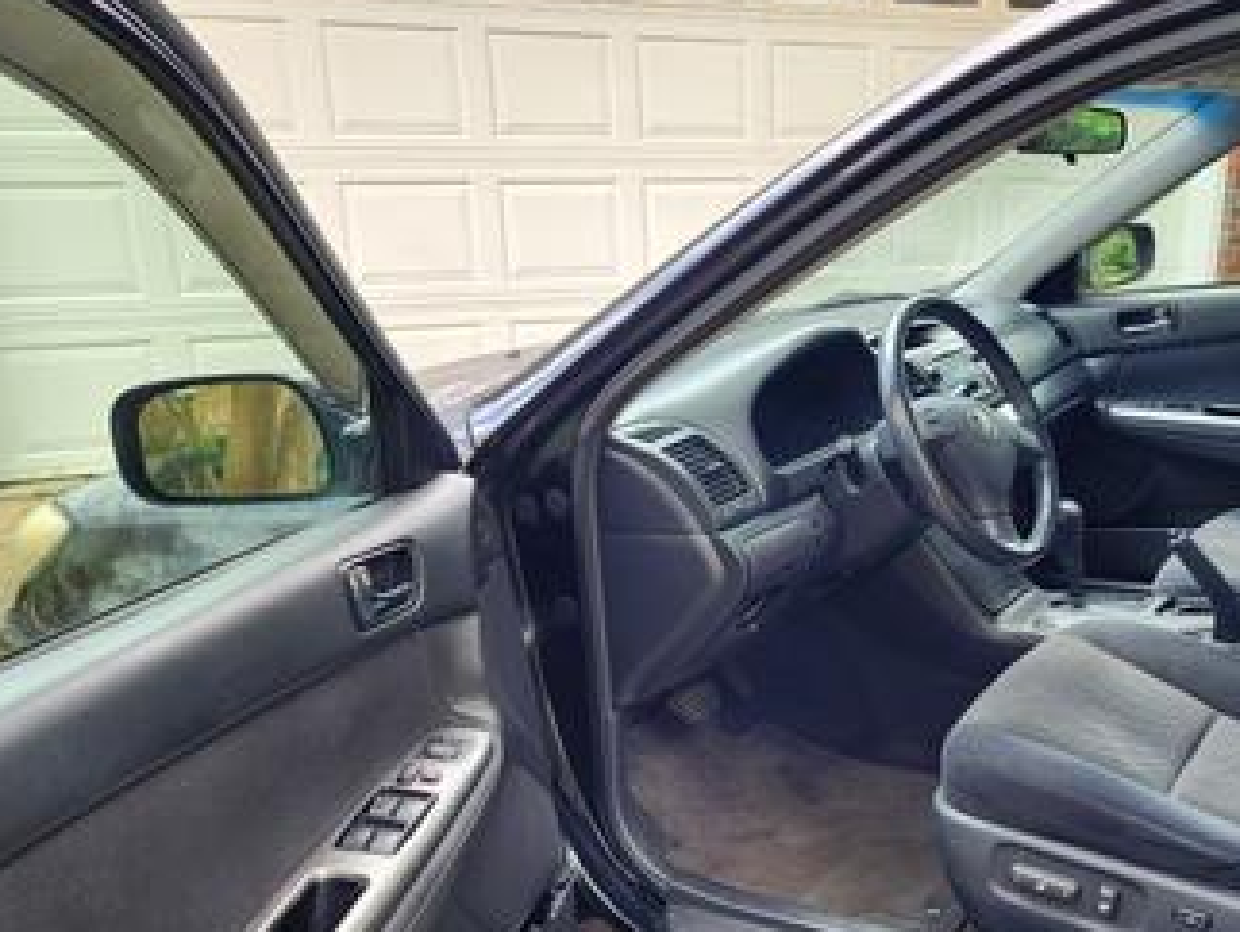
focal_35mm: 36
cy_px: 620
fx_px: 1291
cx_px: 813
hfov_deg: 50.5
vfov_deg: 39.2
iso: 100
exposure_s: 1/180
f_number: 1.8
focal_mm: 6.4
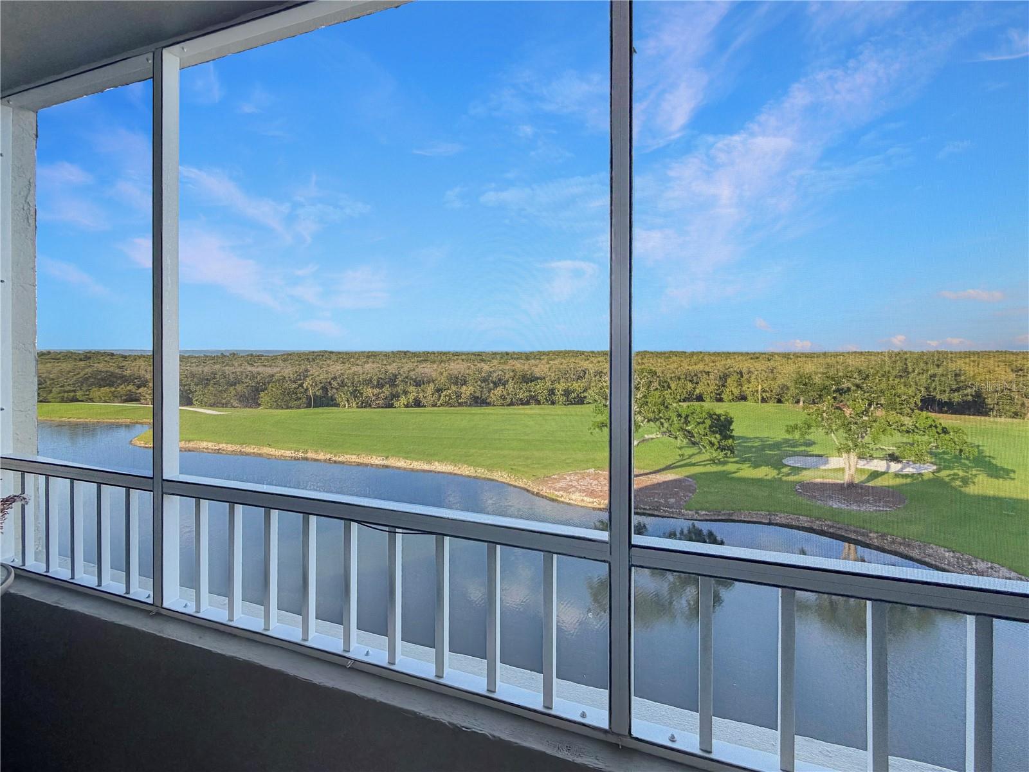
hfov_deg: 102.1
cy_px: 386
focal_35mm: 14
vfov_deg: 85.7
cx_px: 514
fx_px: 416
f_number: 2.2
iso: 40
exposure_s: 1/658
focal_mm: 2.22
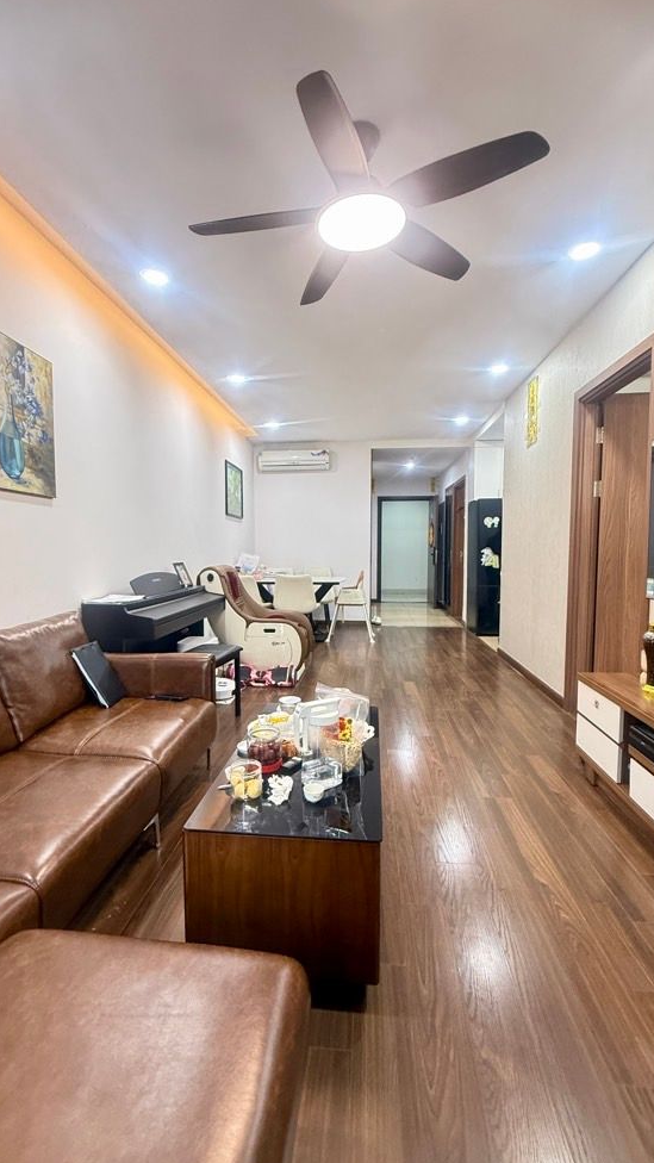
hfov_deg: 67.1
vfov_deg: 99.4
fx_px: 493
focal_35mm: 16
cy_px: 585
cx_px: 320
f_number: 2.2
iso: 500
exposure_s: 1/50
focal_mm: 2.22
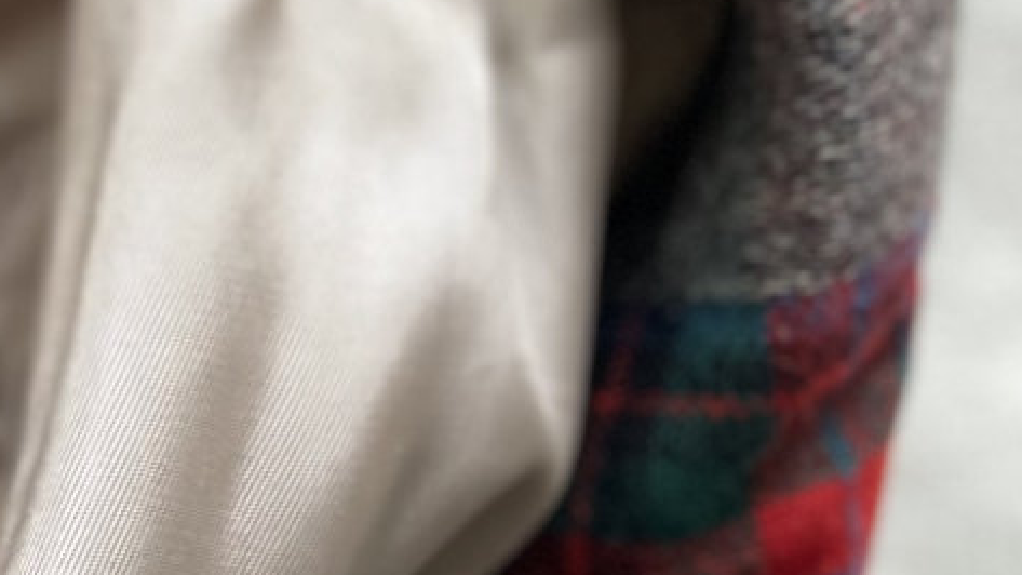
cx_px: -875
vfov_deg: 10.3
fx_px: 3116
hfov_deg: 15.6
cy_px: -136
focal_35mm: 115
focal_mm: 4.2
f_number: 1.6
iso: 125
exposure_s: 1/74
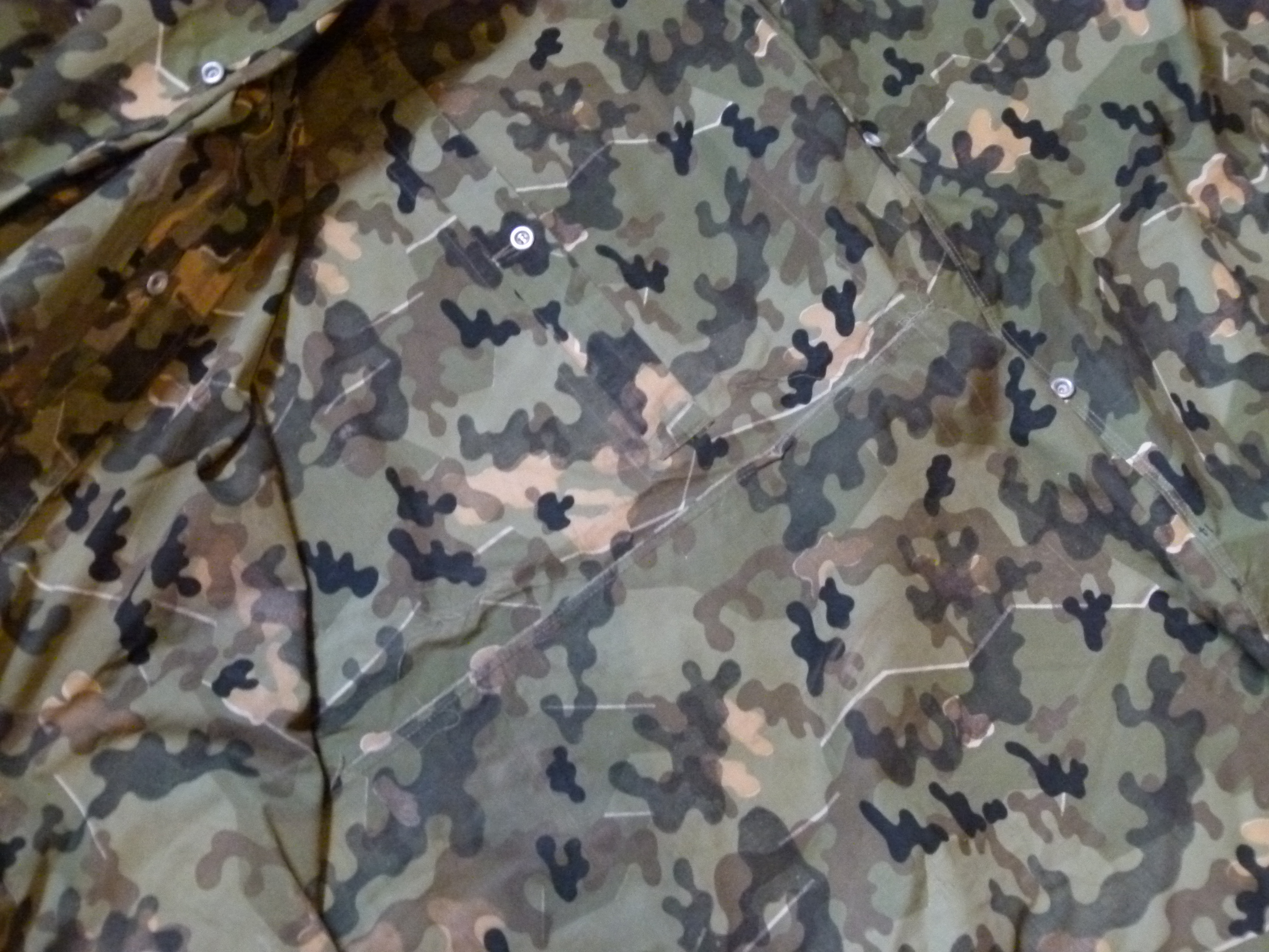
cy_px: 476
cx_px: 634
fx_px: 1466
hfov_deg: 46.8
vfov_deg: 36.0
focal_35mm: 40
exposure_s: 1/13
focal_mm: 7.3
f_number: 3.1
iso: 800
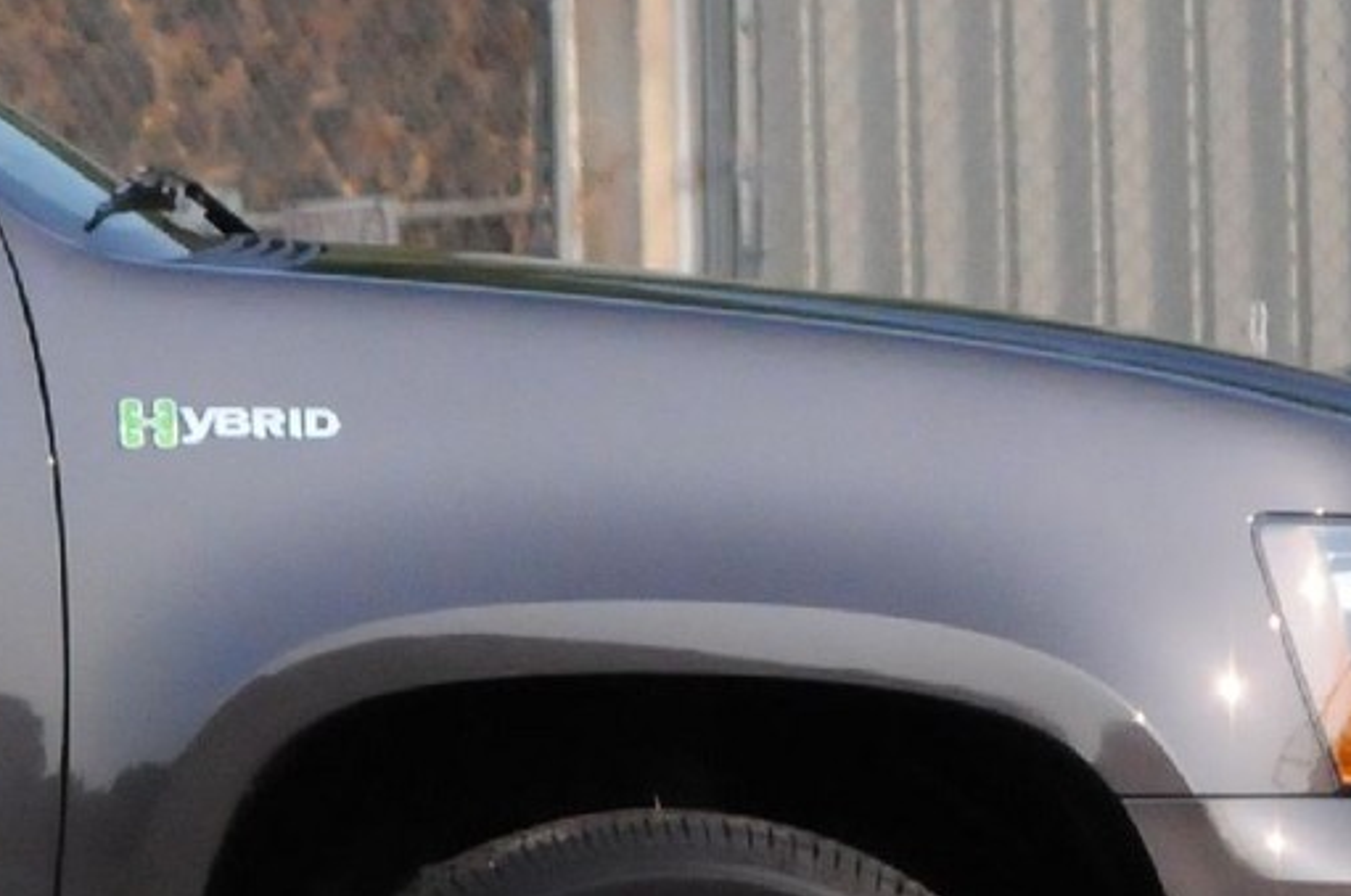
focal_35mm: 661
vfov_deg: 2.1
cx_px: -1050
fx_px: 24767
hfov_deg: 3.1
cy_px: 247
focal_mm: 90
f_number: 5.6
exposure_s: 1/6400
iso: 2000
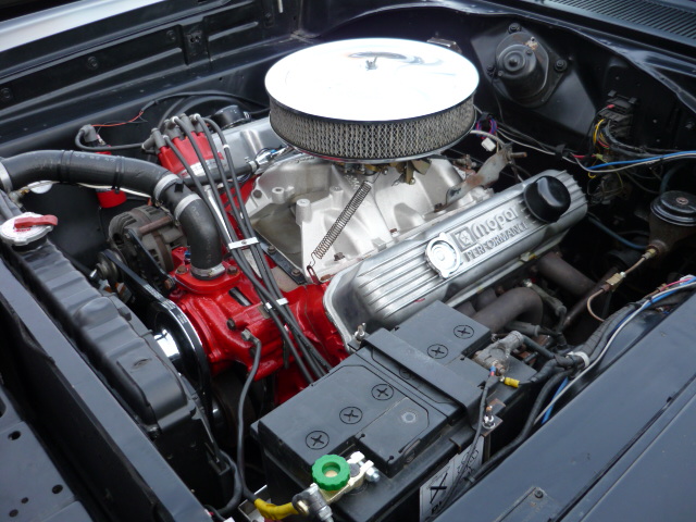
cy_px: 261
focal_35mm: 33
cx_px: 348
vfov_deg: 42.9
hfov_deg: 55.4
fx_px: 664
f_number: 2.8
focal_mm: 5.5
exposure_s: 1/100
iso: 100
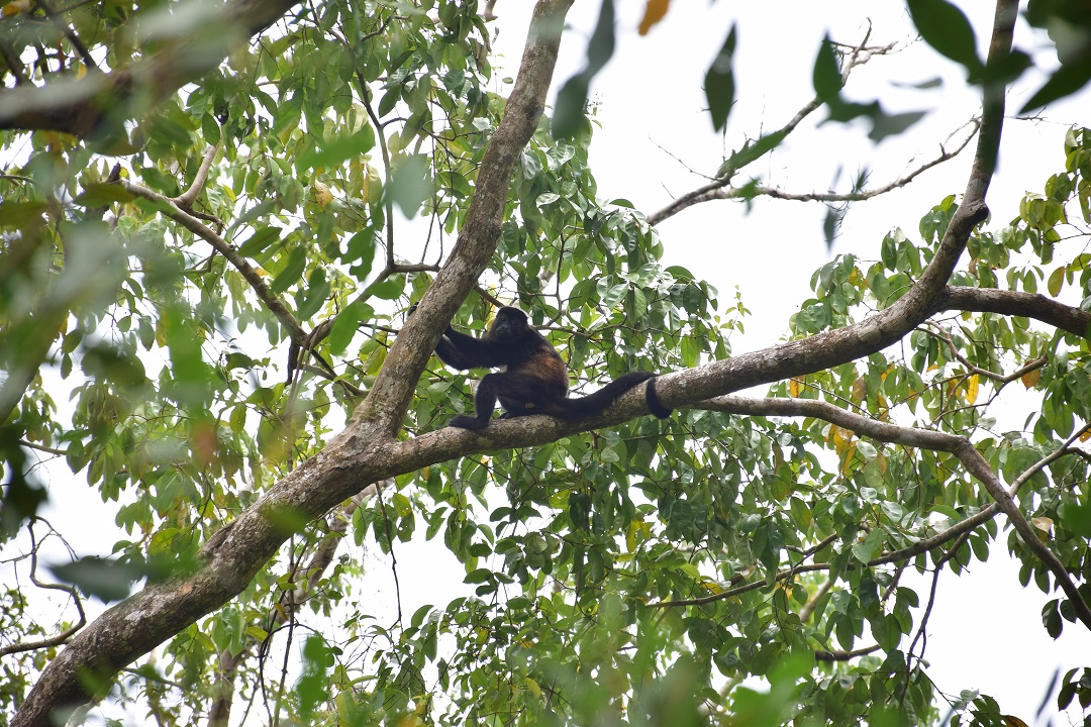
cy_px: 364
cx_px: 546
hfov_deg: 9.8
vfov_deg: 6.5
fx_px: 6364
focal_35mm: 210
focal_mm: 140
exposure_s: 1/125
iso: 100
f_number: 5.6
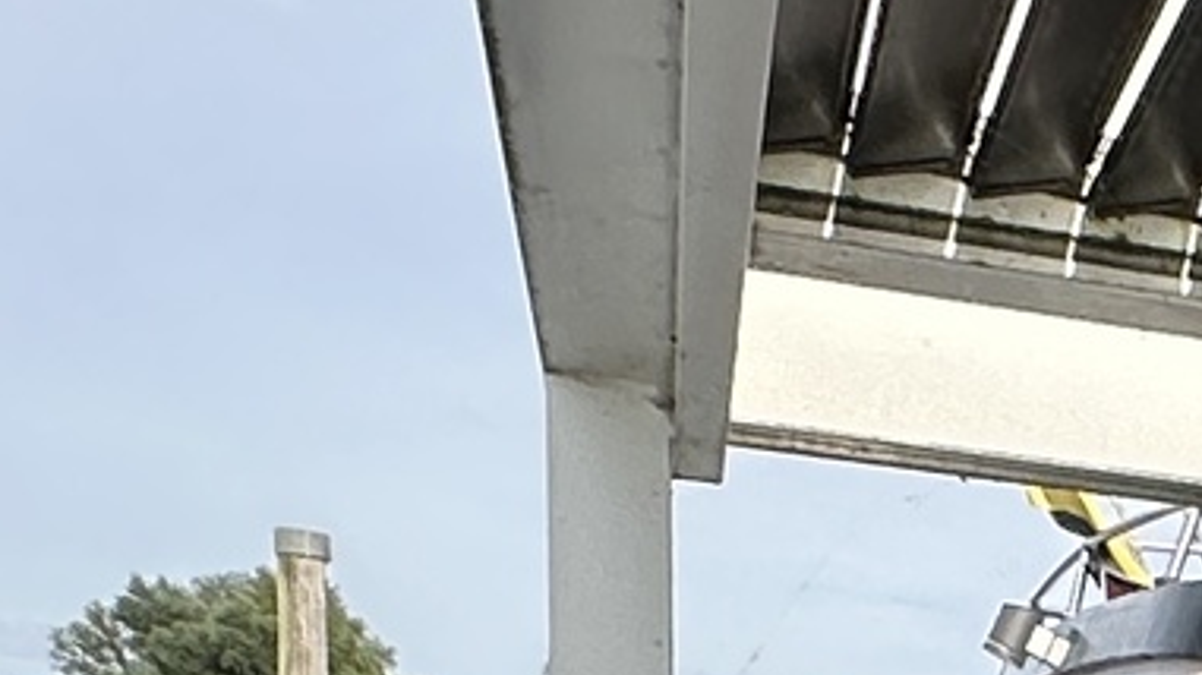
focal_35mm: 100
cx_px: 1871
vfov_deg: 10.0
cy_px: 1787
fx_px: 3186
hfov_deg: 18.6
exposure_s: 1/1072
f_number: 2.2
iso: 50
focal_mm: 2.22
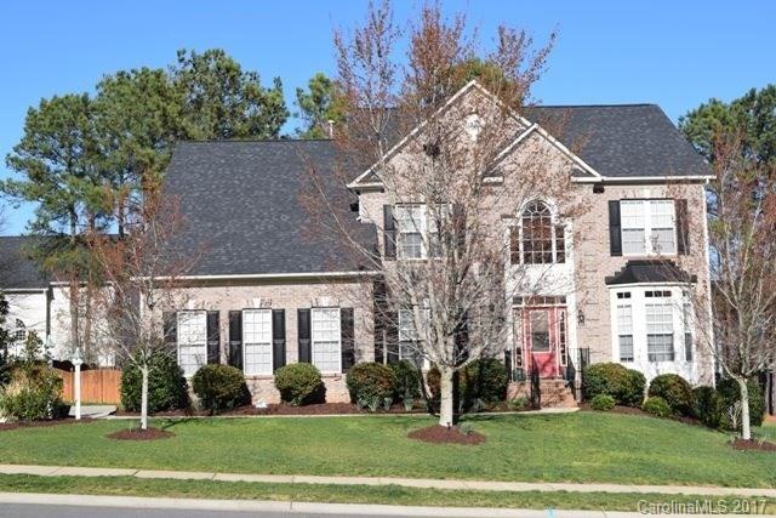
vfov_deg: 28.1
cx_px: 388
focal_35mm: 48
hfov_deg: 41.1
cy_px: 259
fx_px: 1035
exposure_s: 1/400
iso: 200
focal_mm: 32
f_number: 10
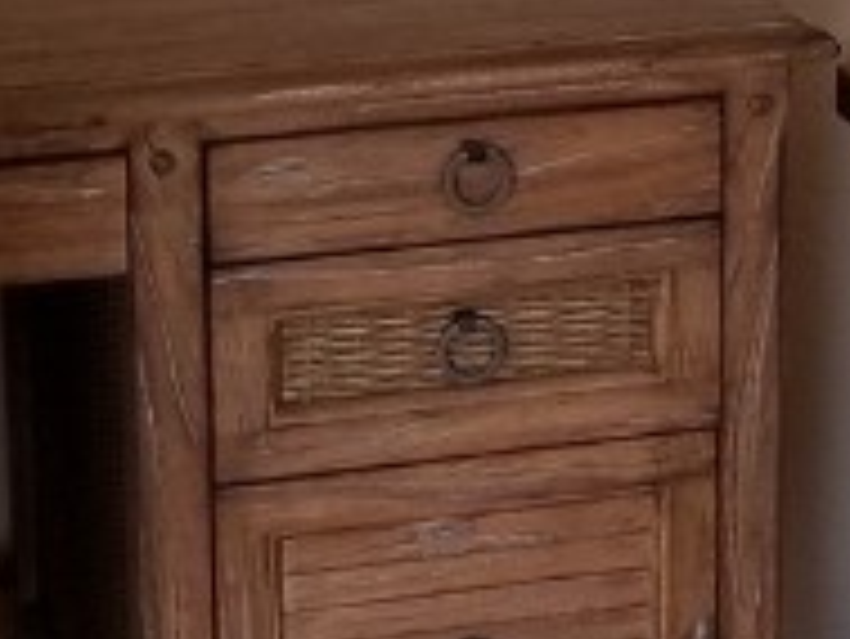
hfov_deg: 14.0
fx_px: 3464
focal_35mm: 141
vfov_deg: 10.5
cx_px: 486
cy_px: 90
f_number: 1.7
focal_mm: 4.25
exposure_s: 1/60
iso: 160
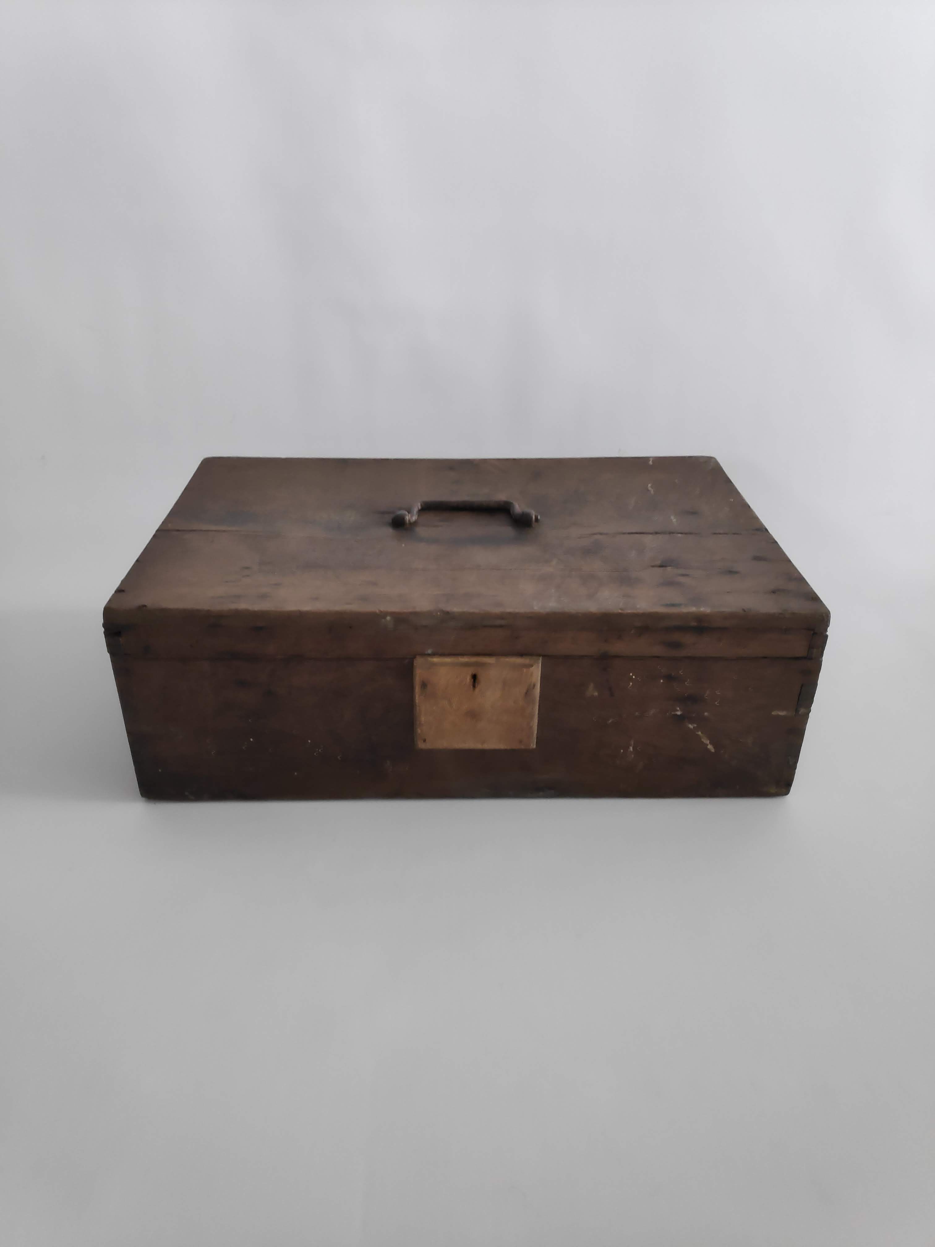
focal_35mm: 20
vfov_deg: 81.7
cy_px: 624
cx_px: 468
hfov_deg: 66.0
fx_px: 720
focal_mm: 3.94
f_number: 1.9
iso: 550
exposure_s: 1/50
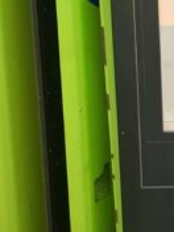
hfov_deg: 15.4
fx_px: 570
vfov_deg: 23.0
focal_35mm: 85
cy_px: 115
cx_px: 291
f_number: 1.8
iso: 160
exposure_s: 1/100
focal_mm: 7
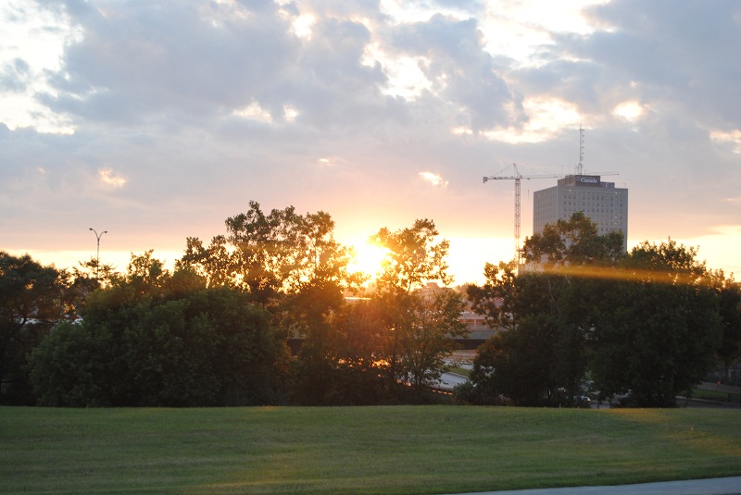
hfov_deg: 24.6
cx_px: 370
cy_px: 248
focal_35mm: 82
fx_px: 1700
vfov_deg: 16.6
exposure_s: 1/60
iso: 100
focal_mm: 55
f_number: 5.6
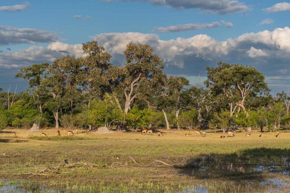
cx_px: 145
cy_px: 96
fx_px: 644
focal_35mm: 80
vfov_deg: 17.1
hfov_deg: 25.4
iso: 1250
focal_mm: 80
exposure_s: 1/500
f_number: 20
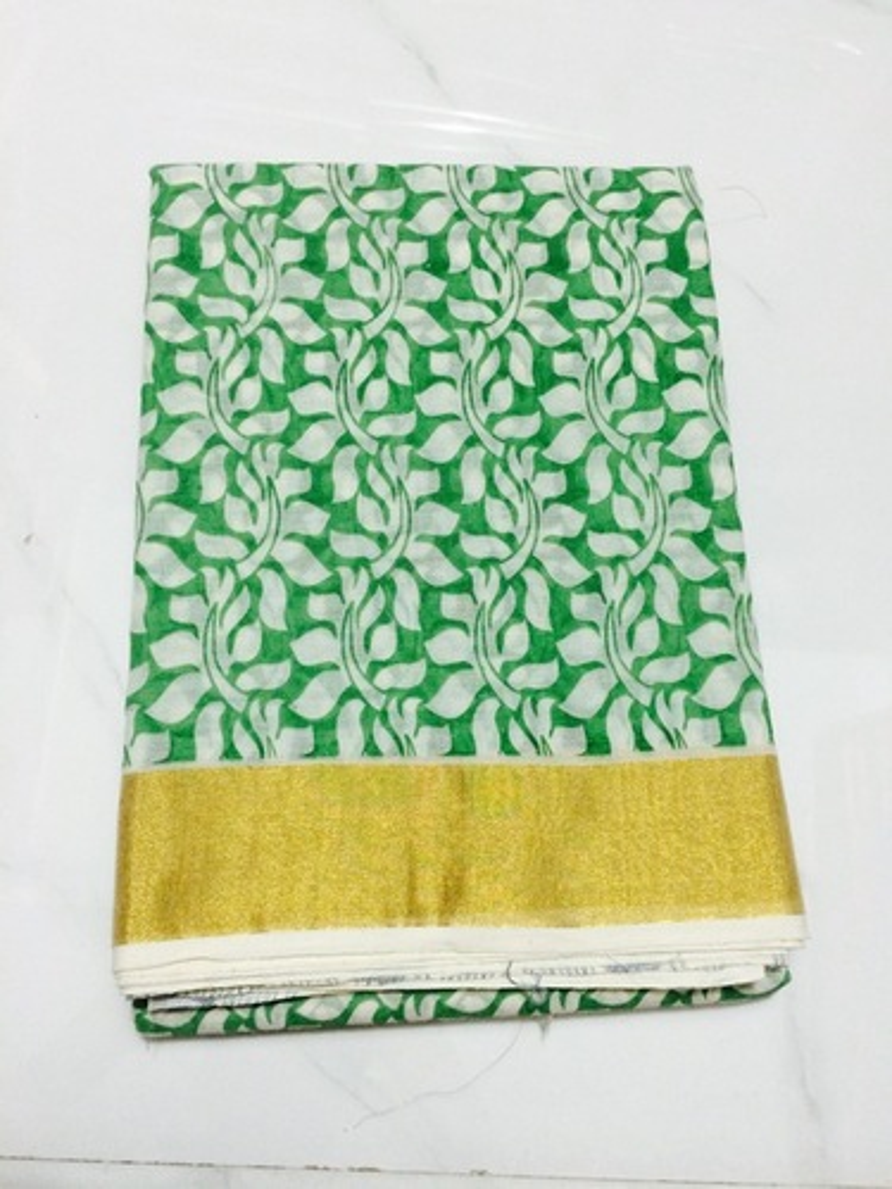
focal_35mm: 29
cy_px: 594
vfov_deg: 61.7
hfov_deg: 48.2
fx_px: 996
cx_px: 446
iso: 160
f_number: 2.2
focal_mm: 4.15
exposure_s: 1/33
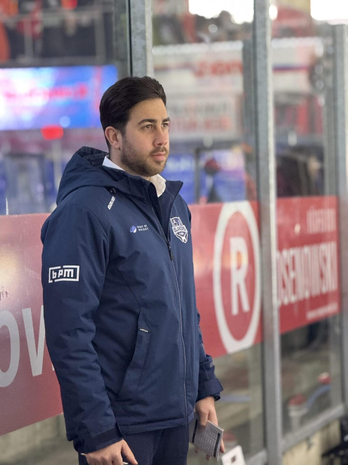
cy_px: 232
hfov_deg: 12.3
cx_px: 174
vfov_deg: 16.4
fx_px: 1609
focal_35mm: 120
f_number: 2.8
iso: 640
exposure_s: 1/50
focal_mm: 15.66
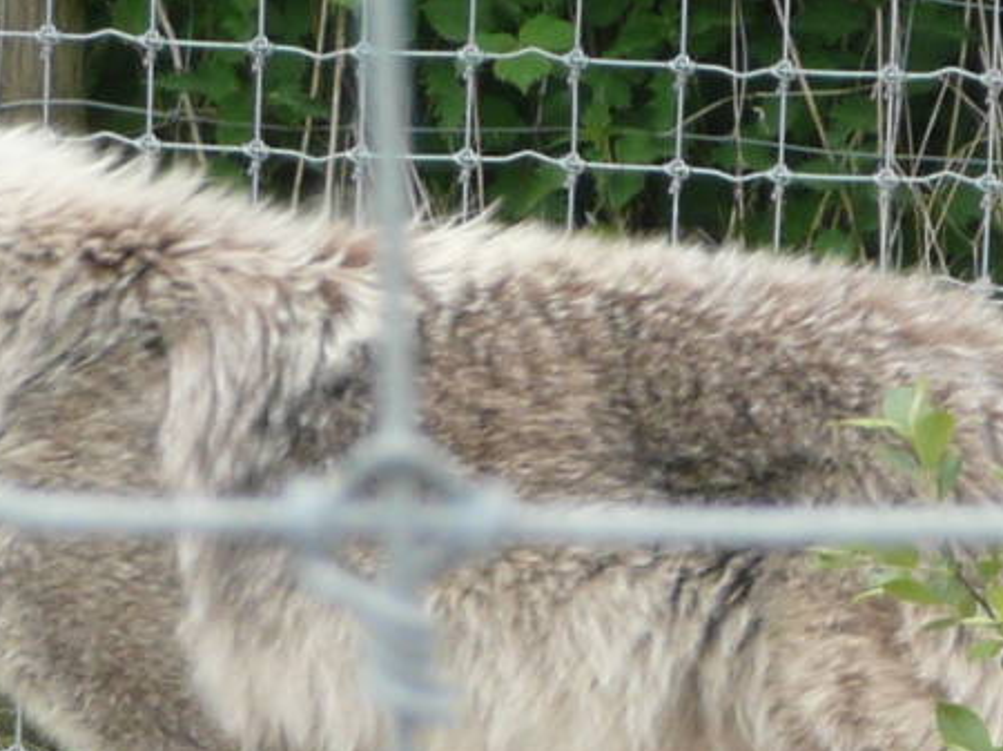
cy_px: 711
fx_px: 15870
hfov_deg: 3.6
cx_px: 1197
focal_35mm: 548
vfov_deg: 2.7
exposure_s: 1/125
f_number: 4.7
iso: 100
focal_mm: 16.9
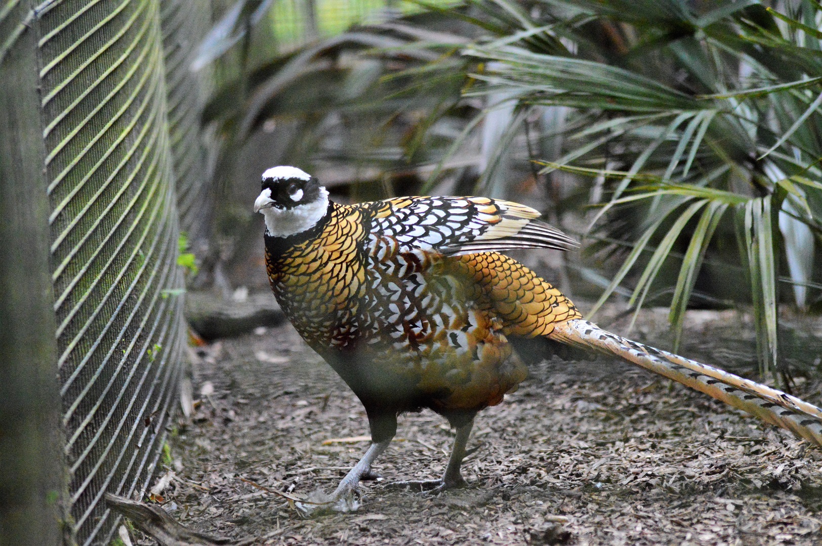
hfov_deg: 11.2
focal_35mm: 183
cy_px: 273
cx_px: 411
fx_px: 4175
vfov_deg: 7.5
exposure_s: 1/3200
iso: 6400
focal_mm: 122
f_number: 4.2
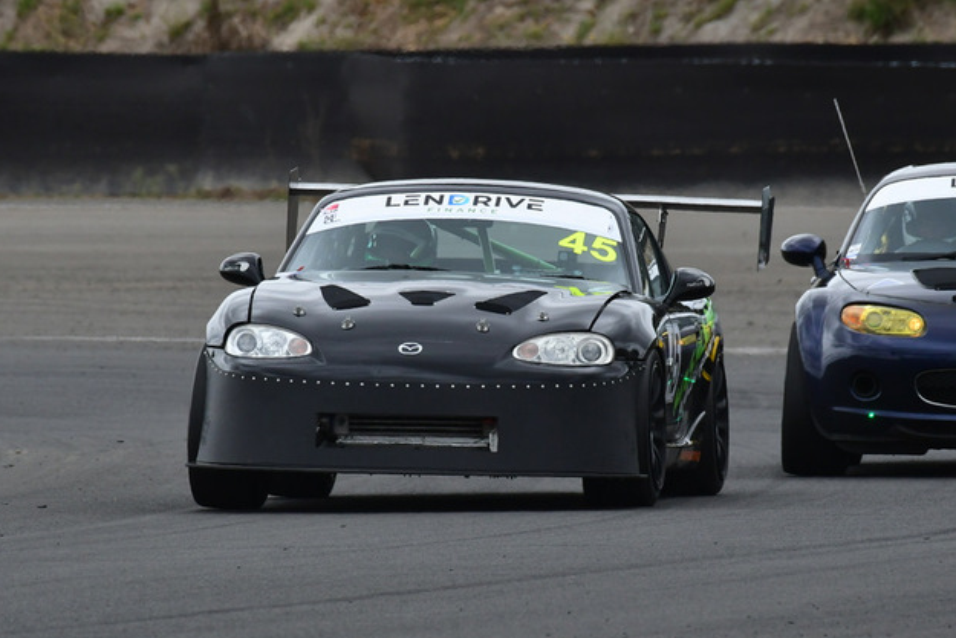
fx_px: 25498
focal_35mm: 960
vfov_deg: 1.4
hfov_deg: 2.1
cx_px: 505
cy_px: 274
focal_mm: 500
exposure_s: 1/640
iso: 1000
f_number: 11
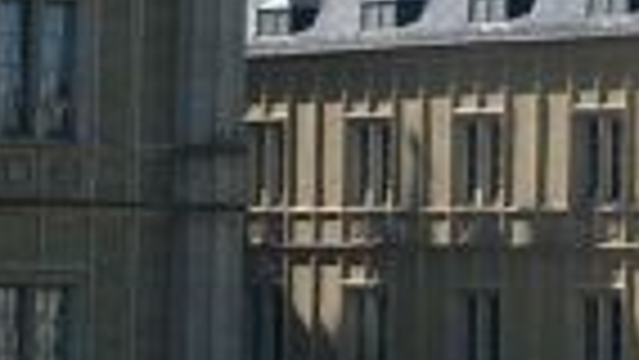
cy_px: -90
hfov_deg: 9.2
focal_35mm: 234
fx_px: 3966
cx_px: 396
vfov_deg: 5.2
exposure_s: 1/696
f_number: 4
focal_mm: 8.02
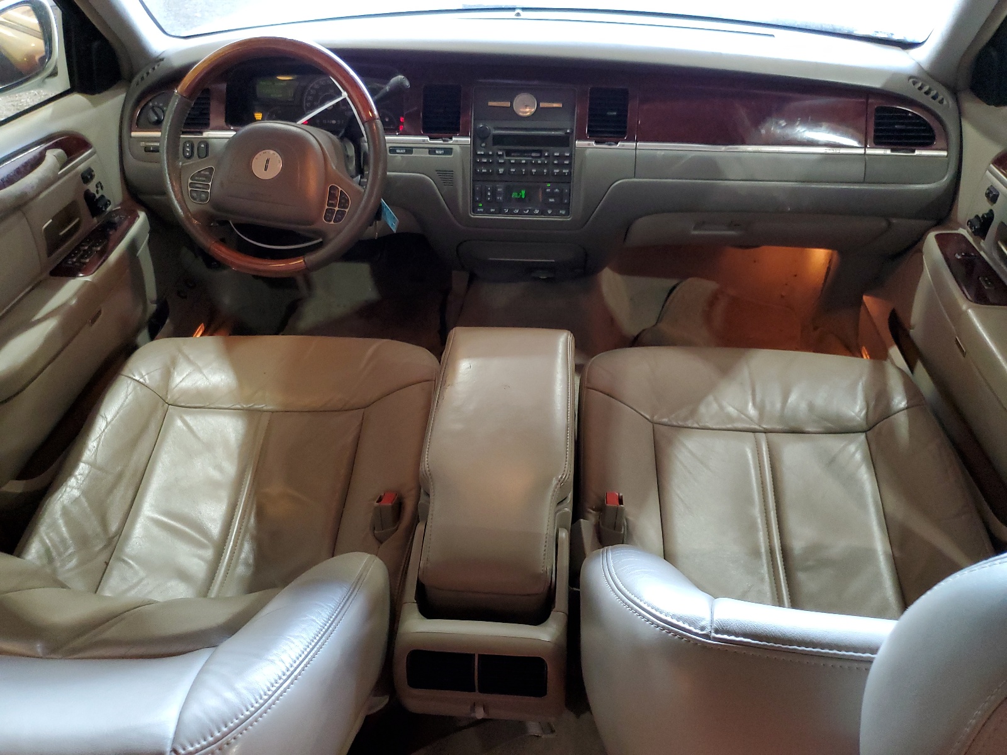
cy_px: 378
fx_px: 756
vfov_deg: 53.1
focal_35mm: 26
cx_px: 504
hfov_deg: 67.3
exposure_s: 1/60.2
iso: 302
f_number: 1.5
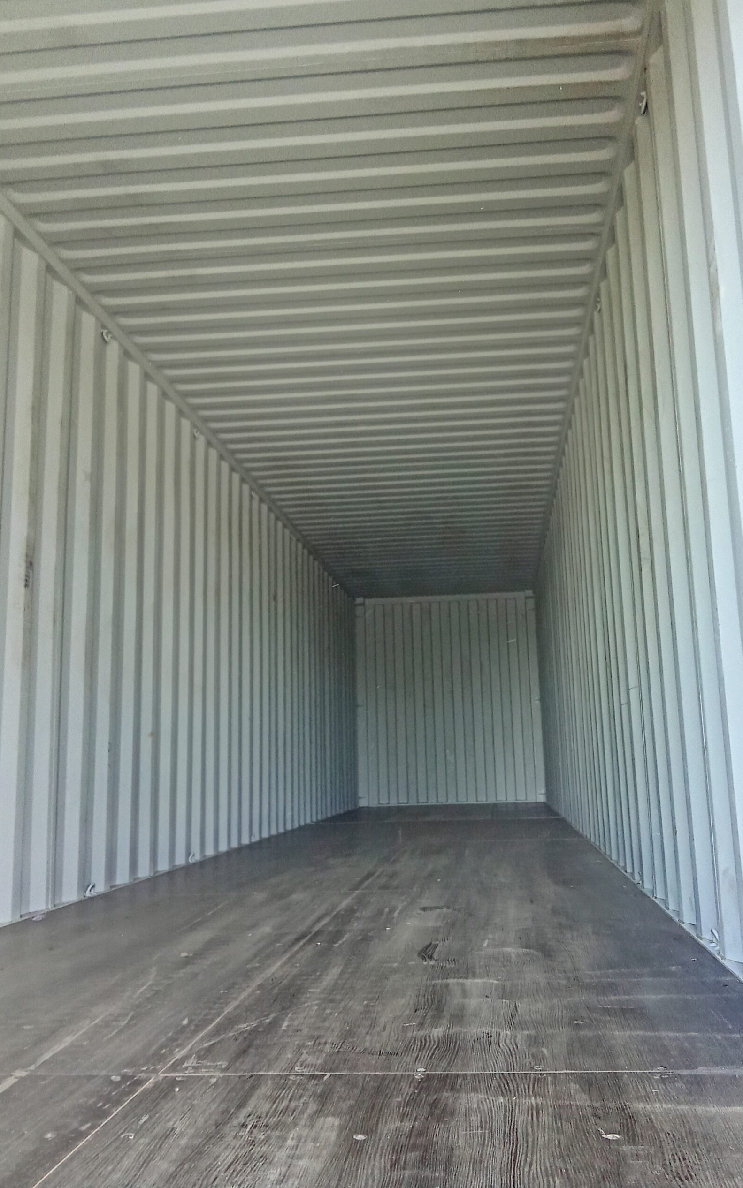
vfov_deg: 62.9
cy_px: 589
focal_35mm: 30
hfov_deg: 41.7
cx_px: 431
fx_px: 972
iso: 160
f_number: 2
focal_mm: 2.78
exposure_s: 1/100
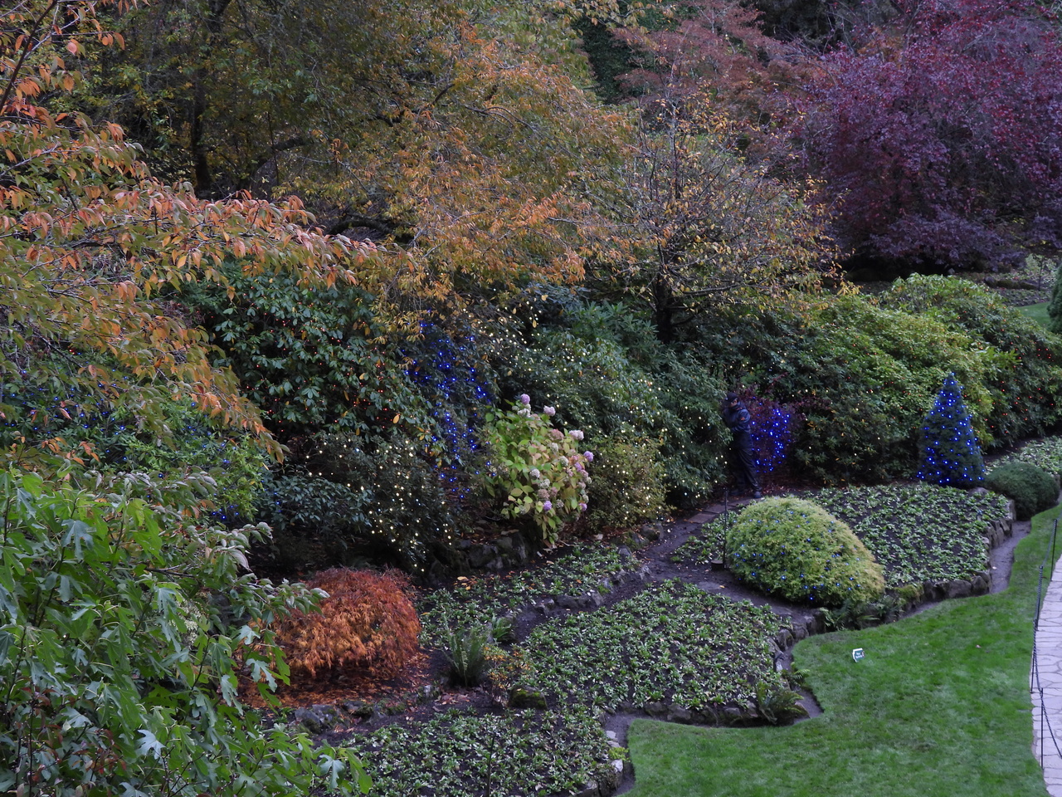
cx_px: 531
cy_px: 398
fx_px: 2454
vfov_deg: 18.4
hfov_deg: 24.4
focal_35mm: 80
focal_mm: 14.3
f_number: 3.5
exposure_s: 1/60
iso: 200
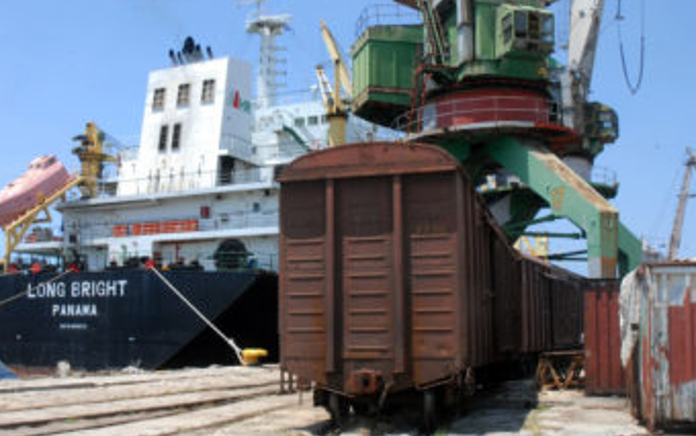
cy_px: 215
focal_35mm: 44
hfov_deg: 45.0
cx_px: 285
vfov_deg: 29.3
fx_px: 835
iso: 800
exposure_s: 1/125
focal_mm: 24
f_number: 22
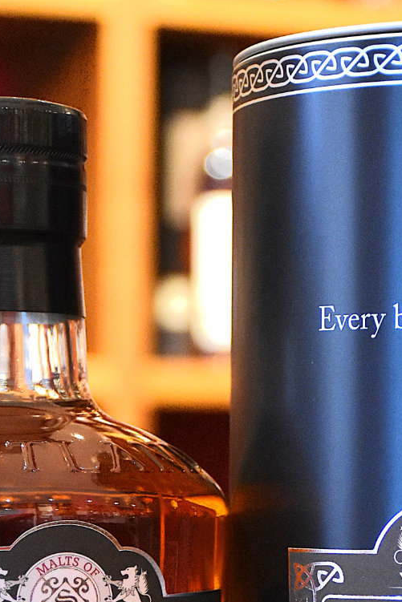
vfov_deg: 11.6
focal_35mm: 175
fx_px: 2935
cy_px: 568
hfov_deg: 7.8
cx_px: 259
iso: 3200
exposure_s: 1/50
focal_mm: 45
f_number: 4.5
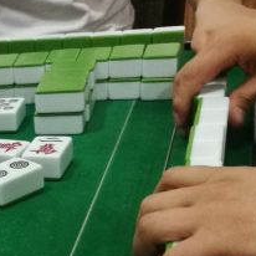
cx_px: -137
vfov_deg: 20.8
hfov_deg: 18.7
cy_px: 250
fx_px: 678
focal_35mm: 81
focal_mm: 4.5
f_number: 2.2
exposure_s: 1/33.3
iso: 400
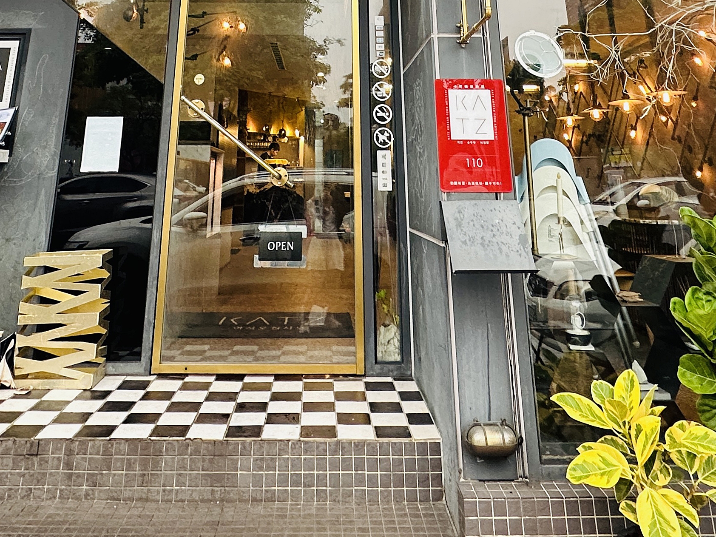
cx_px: 321
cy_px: -79
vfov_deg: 35.5
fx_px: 683
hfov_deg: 55.2
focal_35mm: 33
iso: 200
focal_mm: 2.22
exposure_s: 1/120
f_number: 2.2
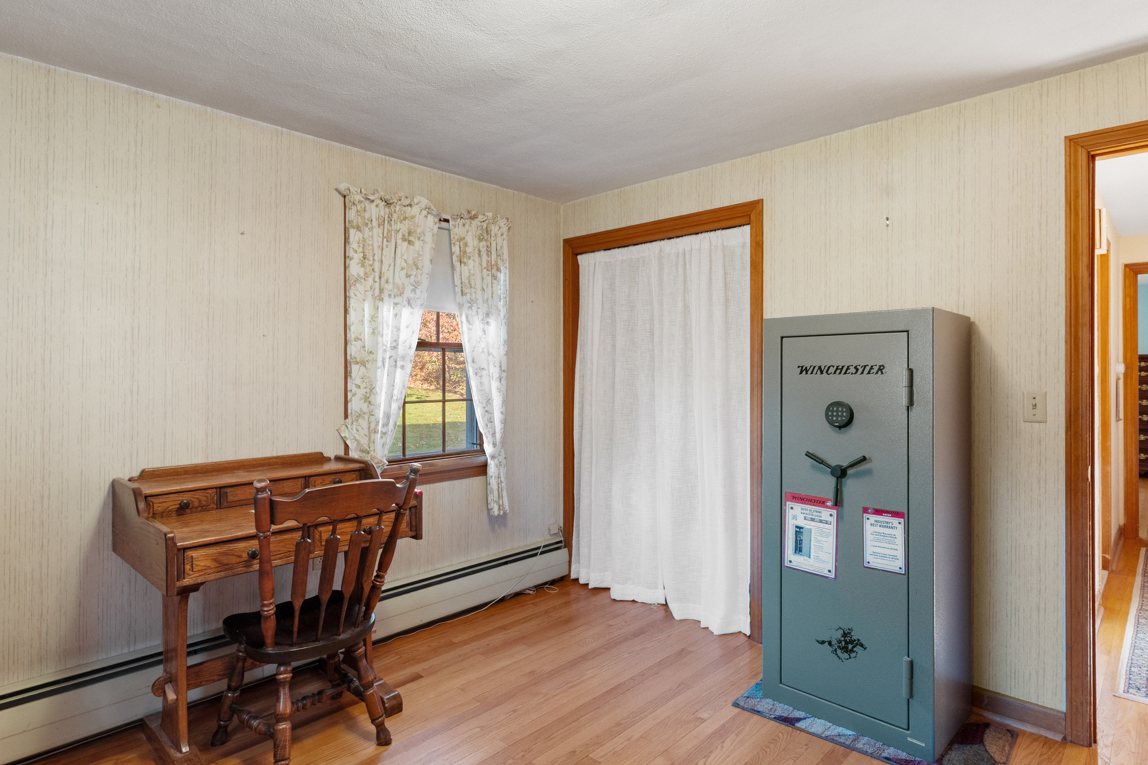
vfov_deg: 62.4
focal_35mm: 20
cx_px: 552
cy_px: 400
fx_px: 632
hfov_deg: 84.5
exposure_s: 1/2.5
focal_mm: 14.6
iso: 800
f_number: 8
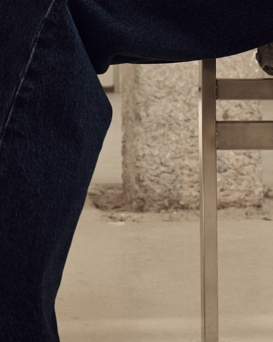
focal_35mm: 140
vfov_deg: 13.5
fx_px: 1414
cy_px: -21
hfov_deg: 11.0
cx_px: 67
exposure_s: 1/125
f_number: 5.6
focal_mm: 36
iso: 125
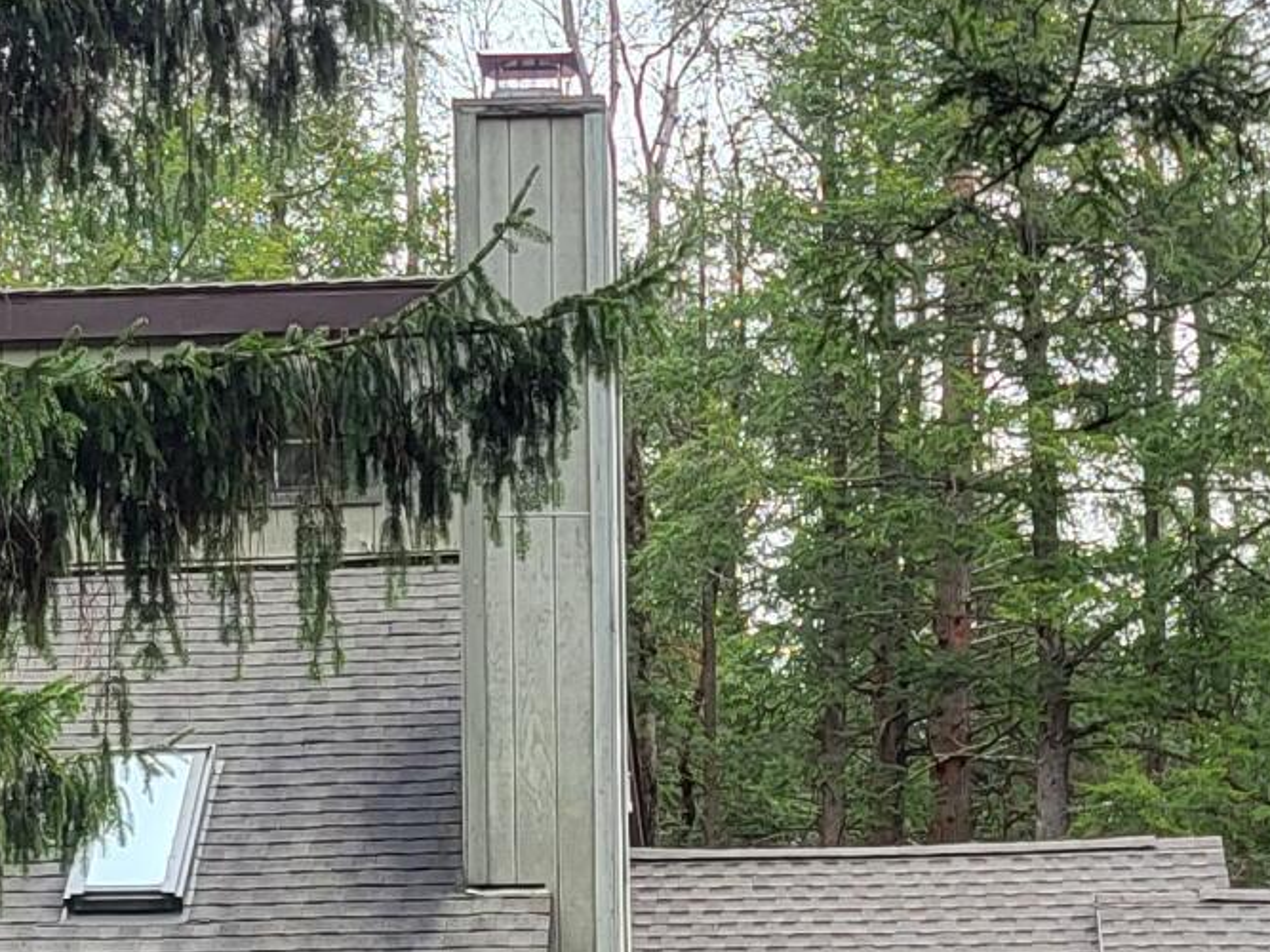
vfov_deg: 12.4
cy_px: 1099
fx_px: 4292
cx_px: 765
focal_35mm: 117
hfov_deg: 16.8
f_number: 1.8
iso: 40
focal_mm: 5.4
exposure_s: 1/292
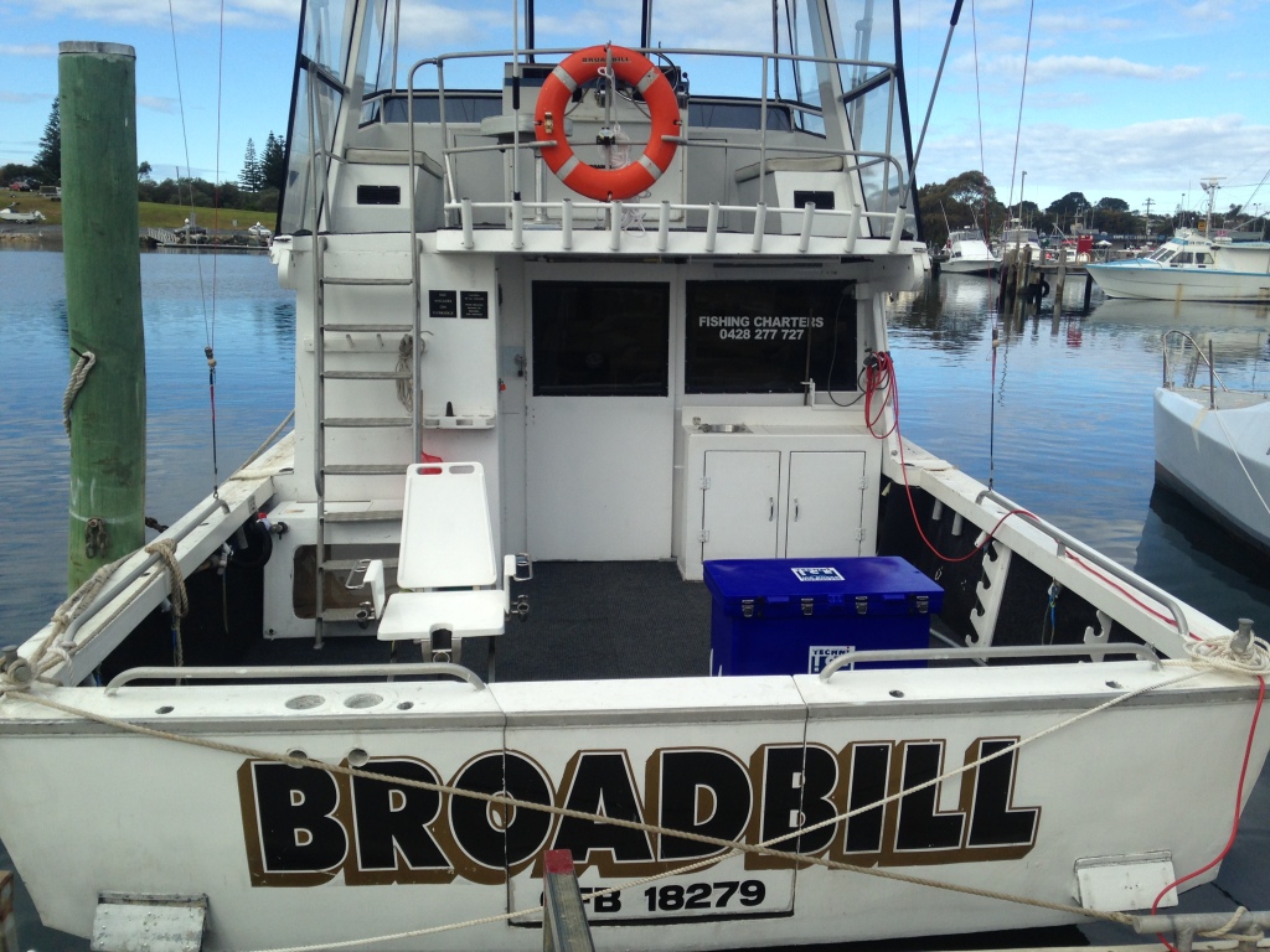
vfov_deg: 42.9
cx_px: 635
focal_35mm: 33
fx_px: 1211
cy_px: 476
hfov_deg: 55.4
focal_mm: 4.12
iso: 50
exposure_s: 1/1085
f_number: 2.4
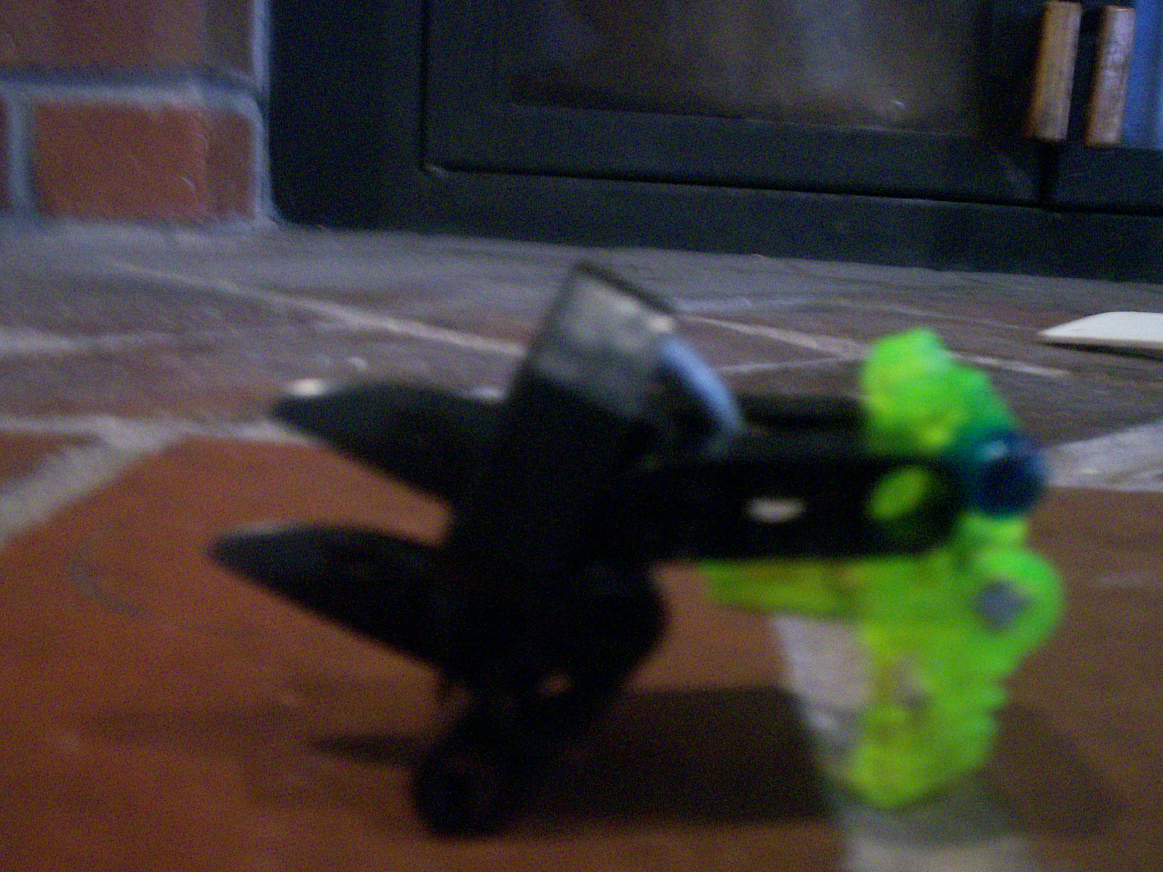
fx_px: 1243
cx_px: 592
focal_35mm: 37
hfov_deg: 50.1
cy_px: 446
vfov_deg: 38.7
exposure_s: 1/8
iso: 400
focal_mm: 5.9
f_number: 4.5
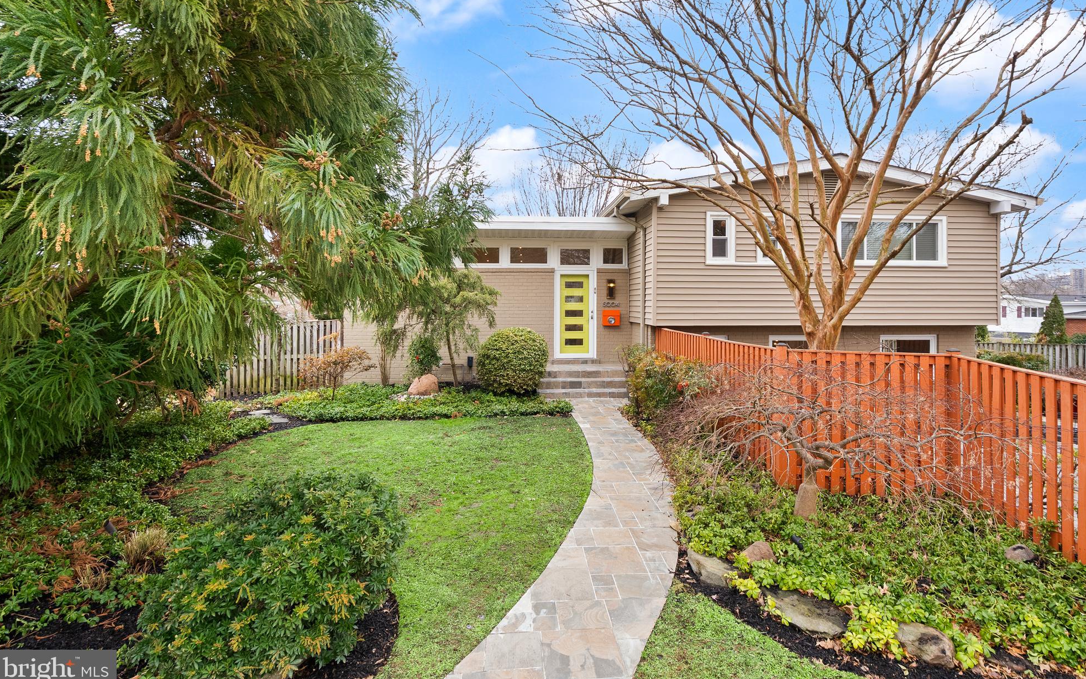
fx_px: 503
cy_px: 312
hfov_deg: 94.3
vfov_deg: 67.9
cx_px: 560
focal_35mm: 17
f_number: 8
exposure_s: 1/60
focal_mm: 16
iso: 800
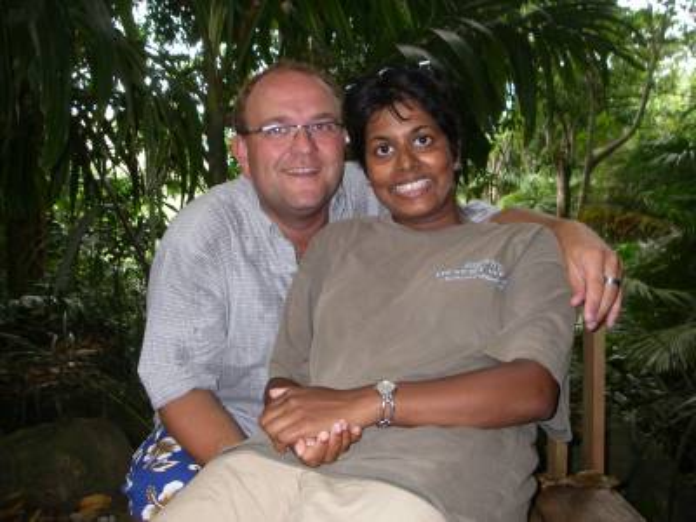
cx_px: 348
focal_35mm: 38
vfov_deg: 37.7
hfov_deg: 49.0
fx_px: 764
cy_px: 261
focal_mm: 6.3
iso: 160
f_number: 3.3
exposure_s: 1/40
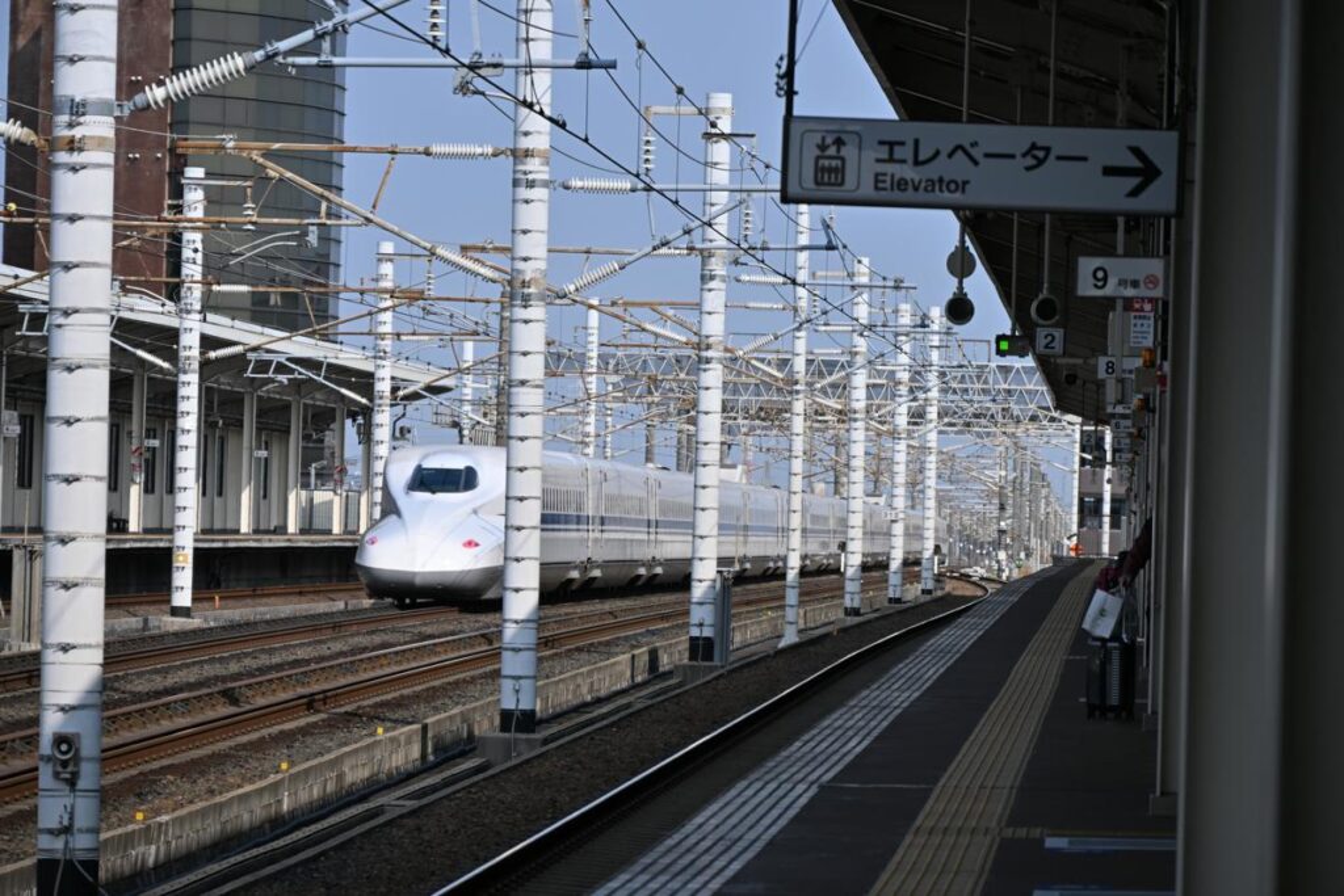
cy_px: 448
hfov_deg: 11.0
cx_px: 672
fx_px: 7001
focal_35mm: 188
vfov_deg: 7.3
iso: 100
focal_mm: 125
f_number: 5.6
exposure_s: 1/500
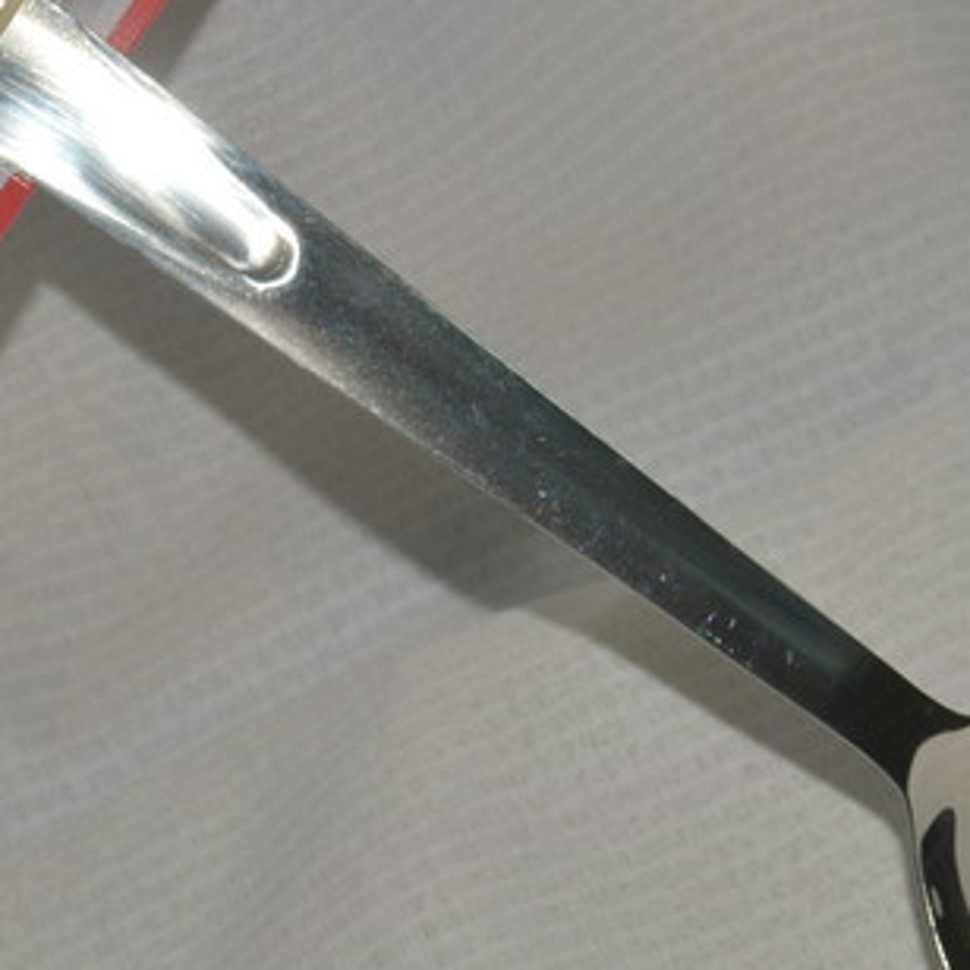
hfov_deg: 13.8
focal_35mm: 126
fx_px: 3995
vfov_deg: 13.8
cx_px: 529
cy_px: 433
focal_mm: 38
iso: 800
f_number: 8
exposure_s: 1/200
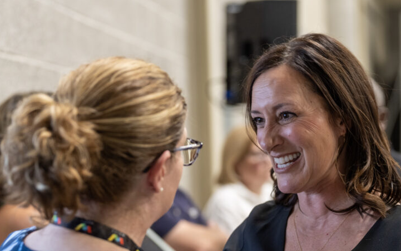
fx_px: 1060
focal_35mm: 97
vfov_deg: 13.5
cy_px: 159
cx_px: 255
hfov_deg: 21.4
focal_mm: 67
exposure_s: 1/80
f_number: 2.8
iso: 1600
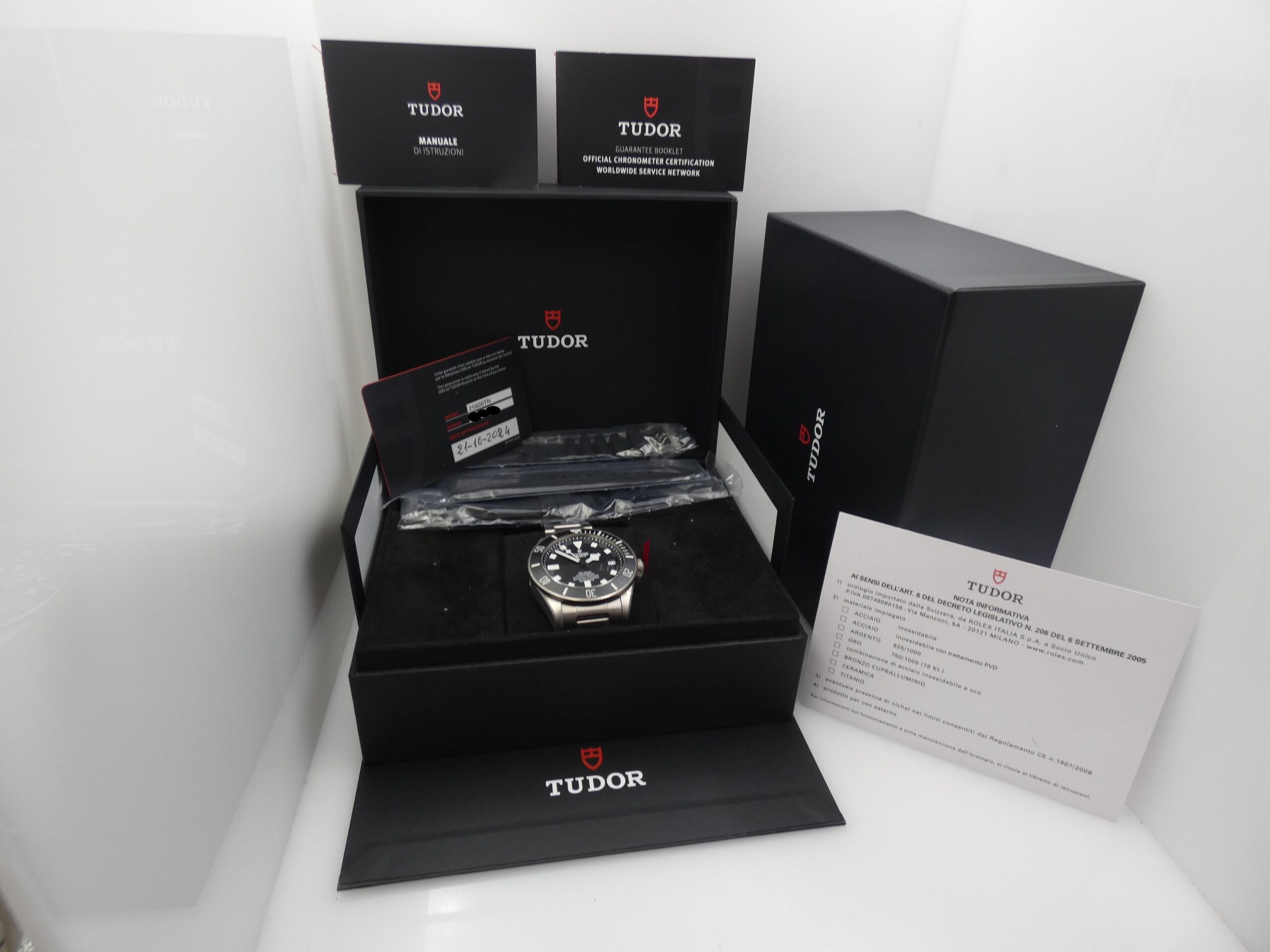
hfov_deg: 81.7
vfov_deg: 66.0
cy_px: 476
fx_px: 734
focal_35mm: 20
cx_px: 635
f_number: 2.8
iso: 80
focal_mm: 3.6
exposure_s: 1/100
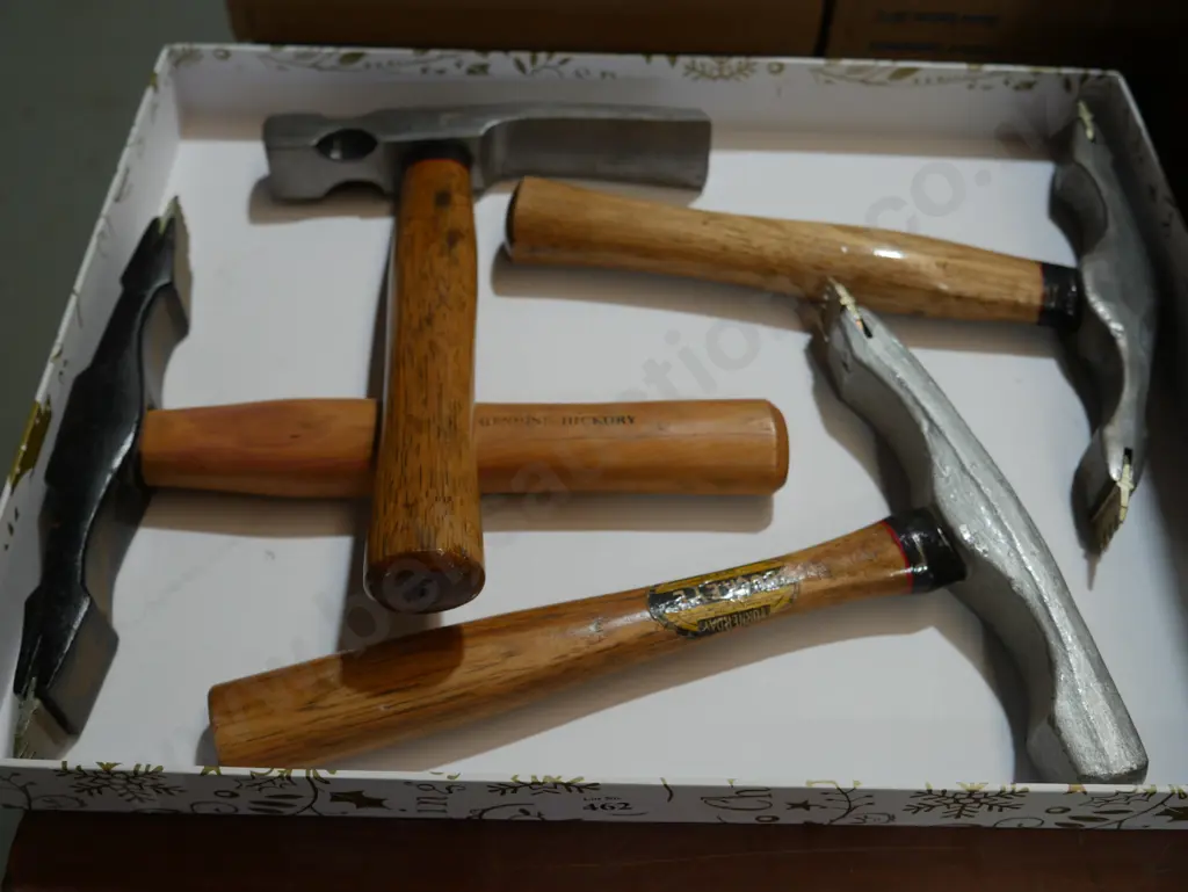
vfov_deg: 37.8
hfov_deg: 49.0
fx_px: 1305
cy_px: 446
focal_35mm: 38
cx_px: 594
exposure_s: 1/125
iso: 200
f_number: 4.1
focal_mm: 19
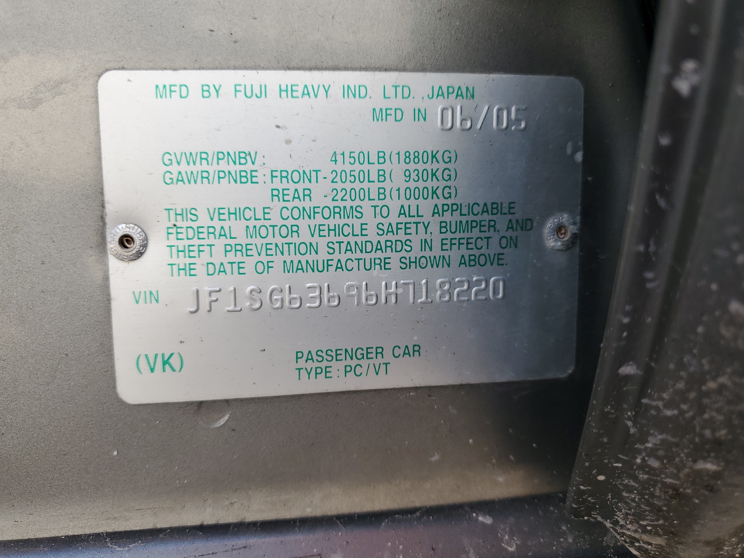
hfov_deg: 67.3
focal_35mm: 26
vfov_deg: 53.1
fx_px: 559
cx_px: 372
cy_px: 279
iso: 50
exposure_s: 1/357
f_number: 1.5
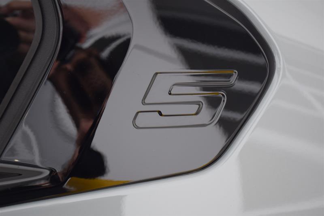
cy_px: 108
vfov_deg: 18.9
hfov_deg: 28.1
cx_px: 162
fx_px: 648
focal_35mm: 72
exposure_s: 1/60
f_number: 4.5
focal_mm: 48
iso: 400
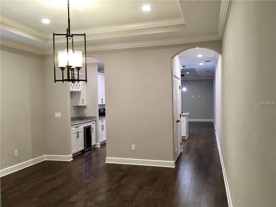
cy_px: 104
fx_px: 231
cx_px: 138
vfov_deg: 48.2
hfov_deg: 61.7
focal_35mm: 29
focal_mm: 4.15
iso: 100
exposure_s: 1/30
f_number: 2.2
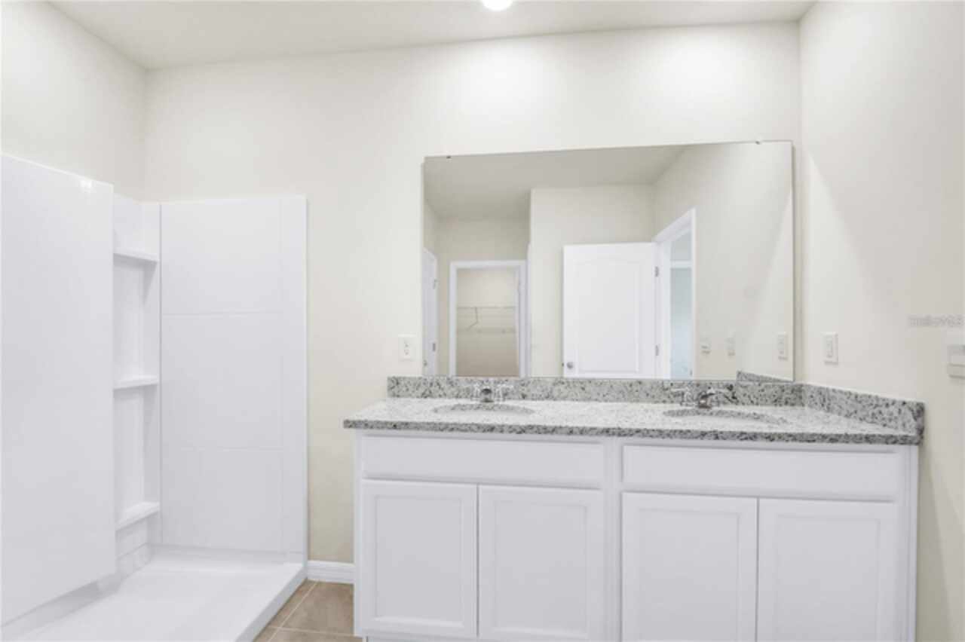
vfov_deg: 77.3
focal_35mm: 15
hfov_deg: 100.4
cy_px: 321
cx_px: 482
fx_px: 402
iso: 100
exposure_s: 1/6
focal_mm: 10
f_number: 7.1
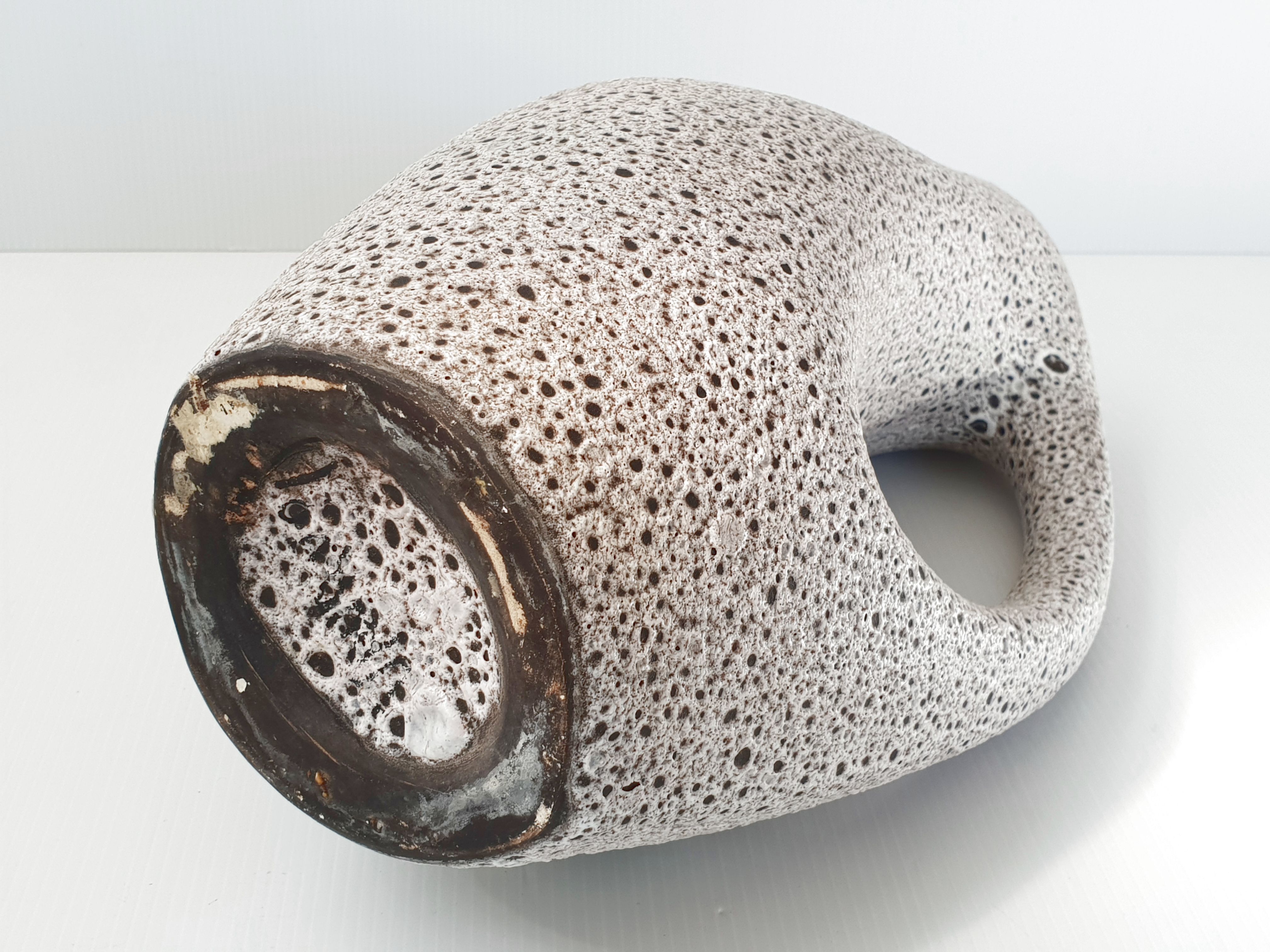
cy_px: 476
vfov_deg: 53.1
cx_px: 635
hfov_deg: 67.3
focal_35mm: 26
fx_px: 954
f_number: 2.4
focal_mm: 4.3
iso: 50
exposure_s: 1/60
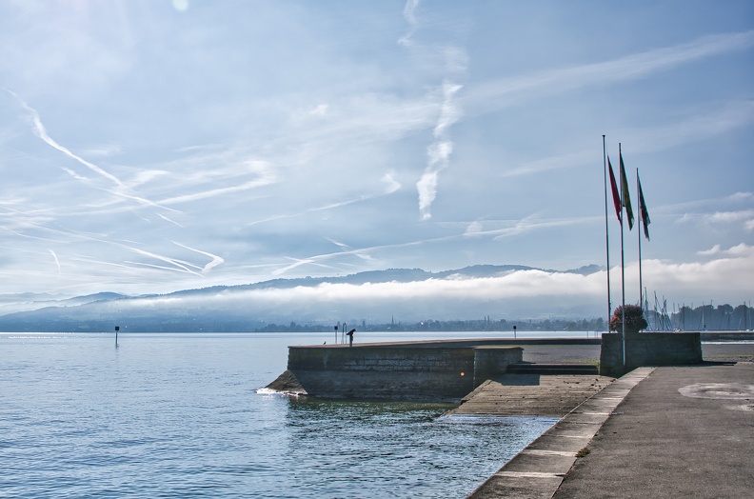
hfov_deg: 46.5
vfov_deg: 31.7
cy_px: 250
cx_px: 377
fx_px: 878
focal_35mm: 42
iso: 100
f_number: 10
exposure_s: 1/400
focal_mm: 28
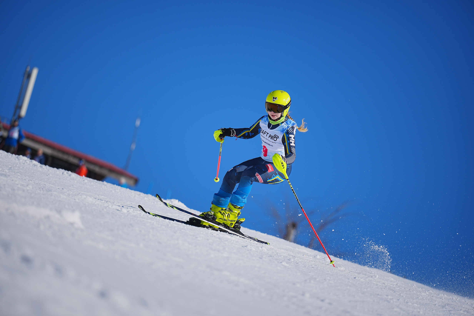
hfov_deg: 10.3
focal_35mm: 200
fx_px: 2633
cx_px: 237
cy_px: 158
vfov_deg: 6.9
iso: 100
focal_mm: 200
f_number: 2.8
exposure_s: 1/5000
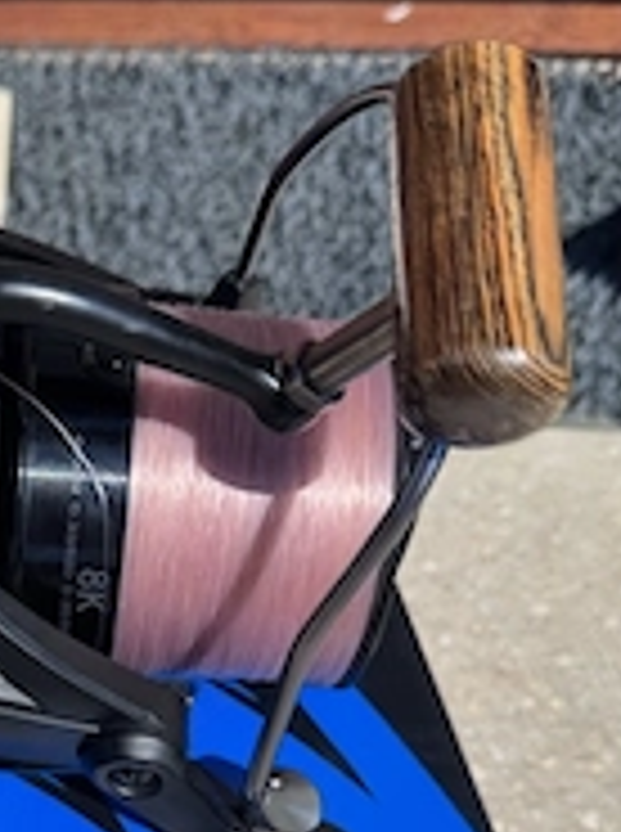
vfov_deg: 35.3
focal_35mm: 52
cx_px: 14
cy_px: 706
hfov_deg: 26.6
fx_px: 1248
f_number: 1.78
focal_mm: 6.76
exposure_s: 1/4950
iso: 80
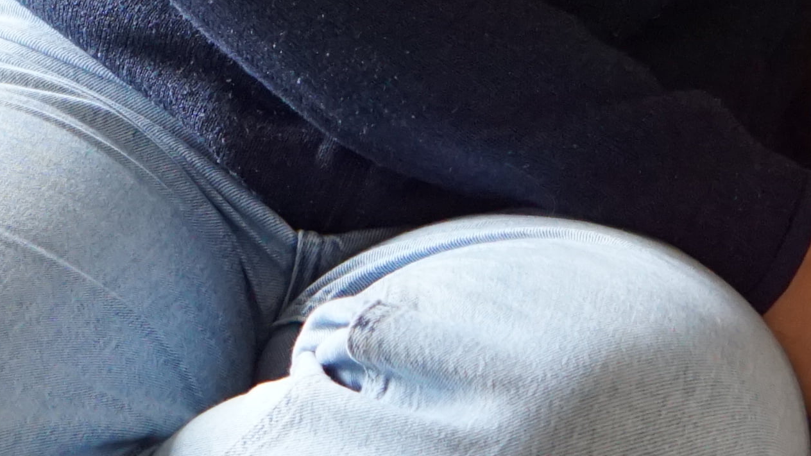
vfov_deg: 3.2
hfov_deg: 5.8
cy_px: -448
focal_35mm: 373
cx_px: 98
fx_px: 8021
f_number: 4
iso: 1000
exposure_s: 1/160
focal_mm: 50
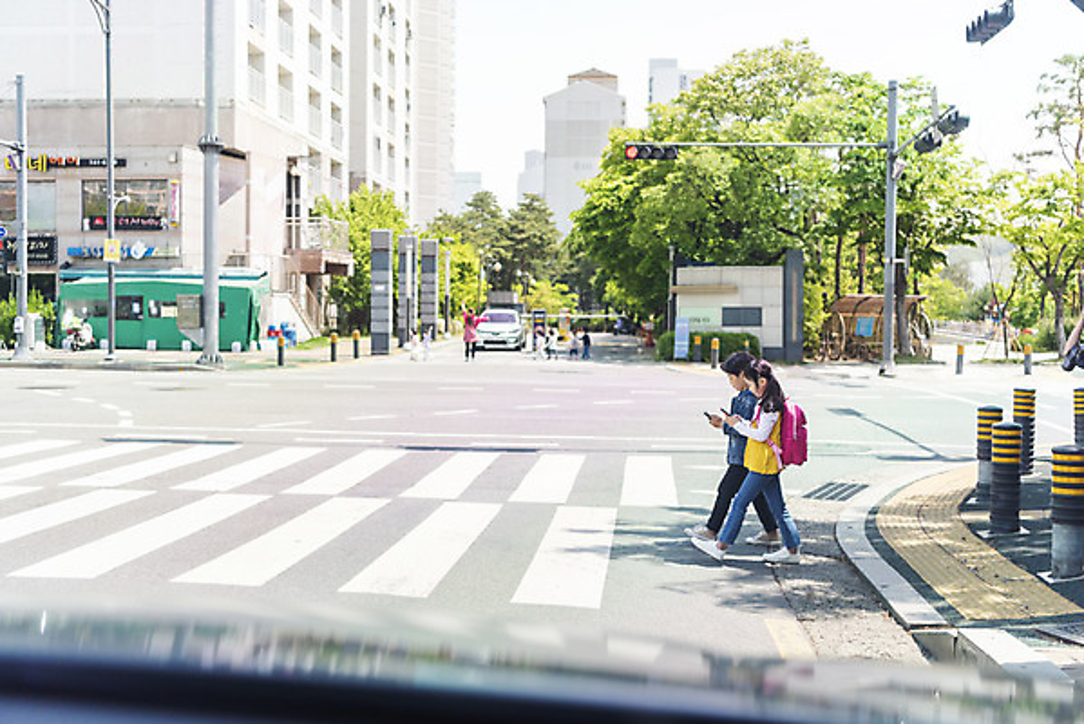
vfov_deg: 28.1
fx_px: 1446
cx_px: 542
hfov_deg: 41.1
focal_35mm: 48
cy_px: 362
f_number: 2.8
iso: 400
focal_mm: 48
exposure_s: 1/500
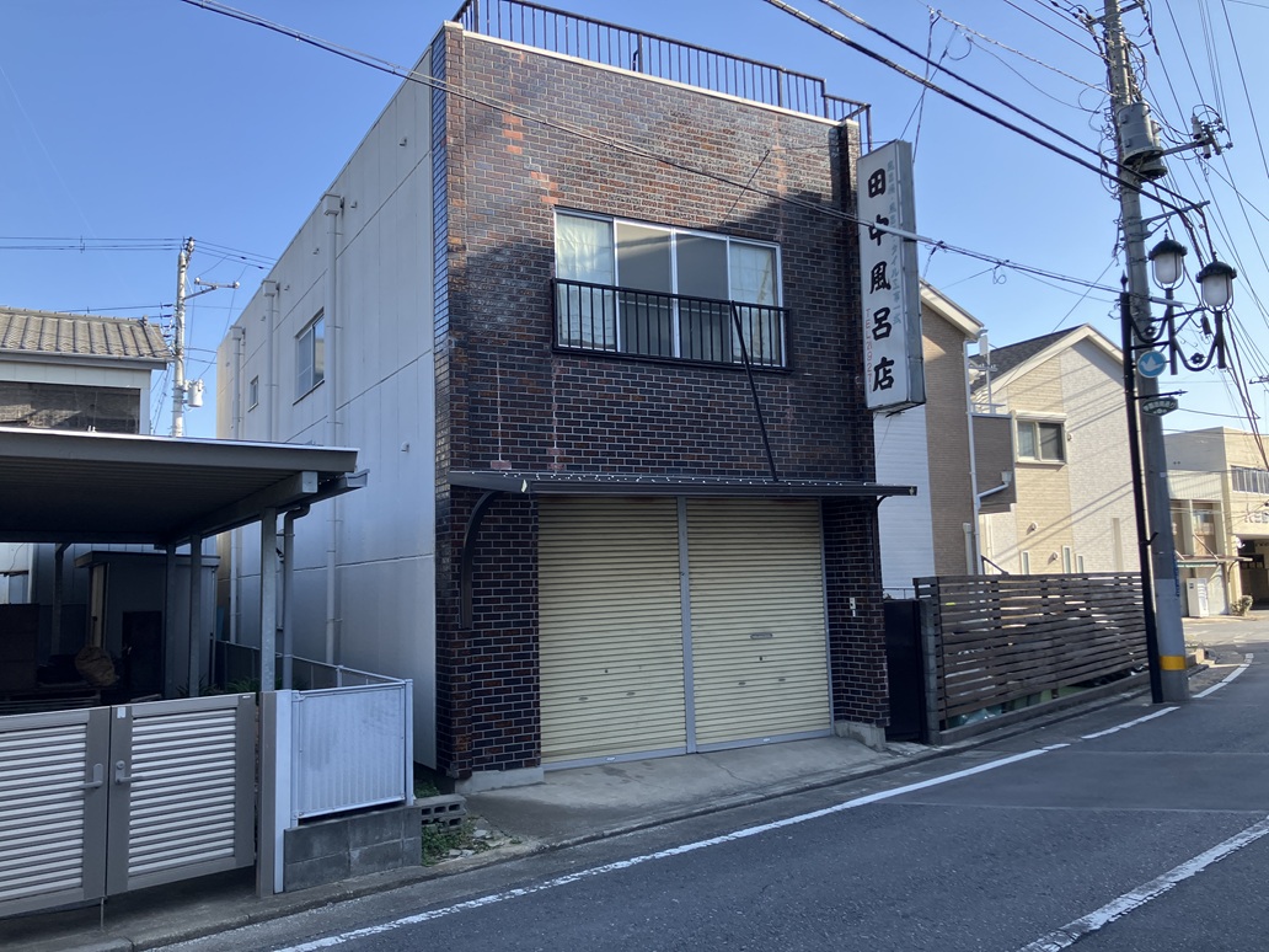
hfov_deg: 63.4
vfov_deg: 49.7
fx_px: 1026
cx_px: 634
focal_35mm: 28
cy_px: 476
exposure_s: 1/648
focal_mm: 3.99
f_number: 1.8
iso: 32
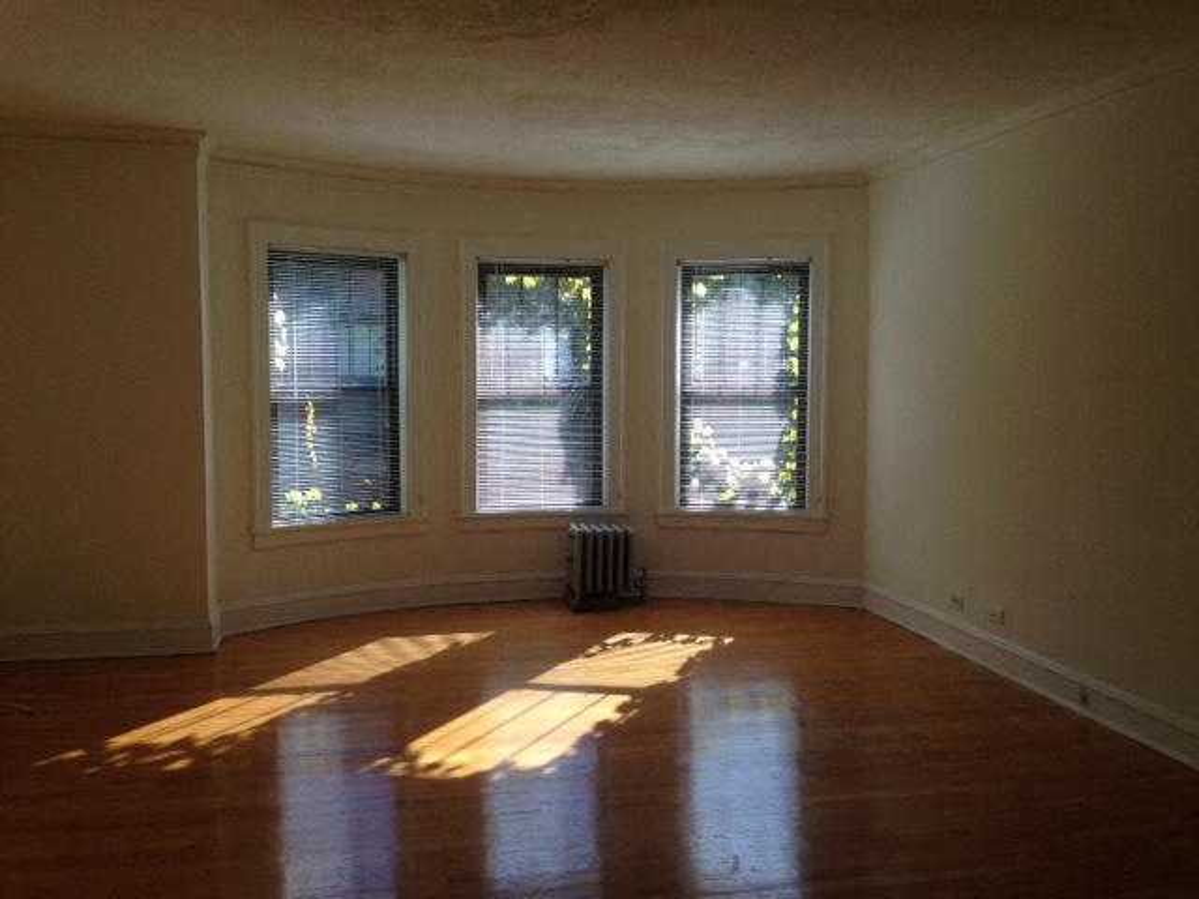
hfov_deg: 55.4
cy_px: 450
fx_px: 1143
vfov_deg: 42.9
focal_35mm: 33
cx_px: 600
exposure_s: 1/204
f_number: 2.4
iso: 50
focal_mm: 4.12
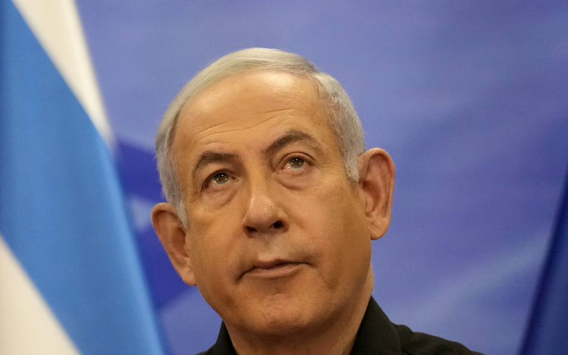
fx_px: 4381
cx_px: 298
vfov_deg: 4.6
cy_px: 168
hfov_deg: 7.4
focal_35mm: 283
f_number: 2.8
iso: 5000
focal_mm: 175
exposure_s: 1/3200
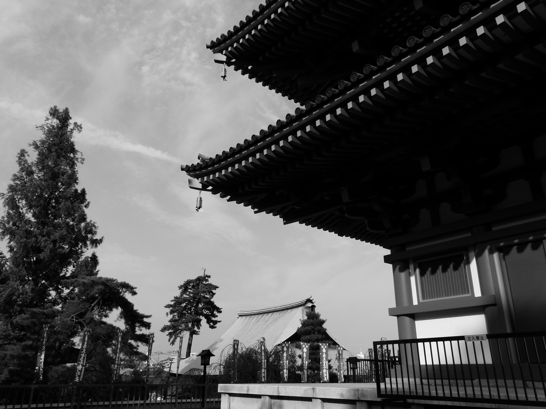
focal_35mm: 26
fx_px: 410
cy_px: 204
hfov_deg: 67.3
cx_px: 273
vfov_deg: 53.1
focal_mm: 4.7
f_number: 4
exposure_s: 1/800
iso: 100
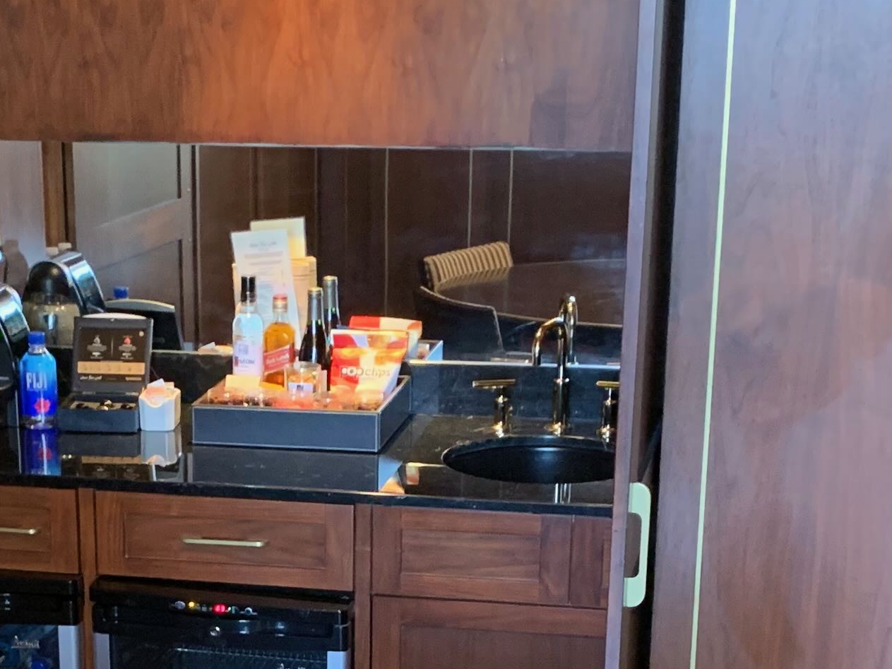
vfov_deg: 17.3
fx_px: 2139
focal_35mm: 83
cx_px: 266
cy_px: 691
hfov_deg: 23.4
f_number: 1.8
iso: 500
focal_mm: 4.25
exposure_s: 1/30
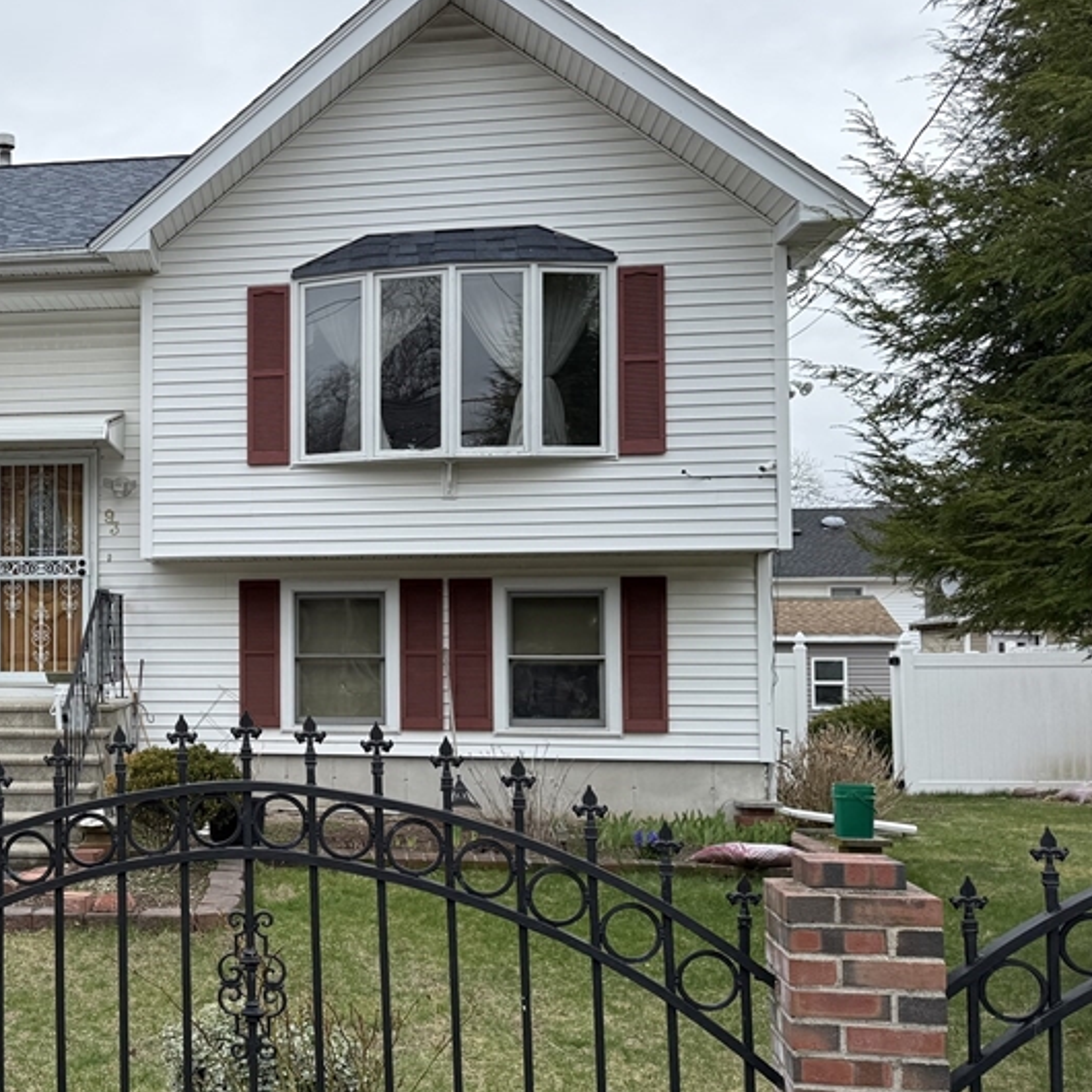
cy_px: 620
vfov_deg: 40.8
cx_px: 87
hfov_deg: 37.9
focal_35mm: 41
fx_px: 1463
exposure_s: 1/2703
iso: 100
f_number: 1.78
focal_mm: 6.76
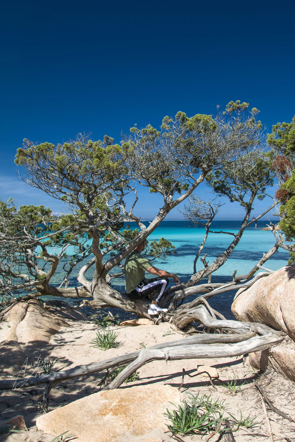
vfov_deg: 67.4
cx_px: 148
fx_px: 332
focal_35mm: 27
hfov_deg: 47.9
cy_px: 221
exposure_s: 1/250
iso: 200
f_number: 8
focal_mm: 18
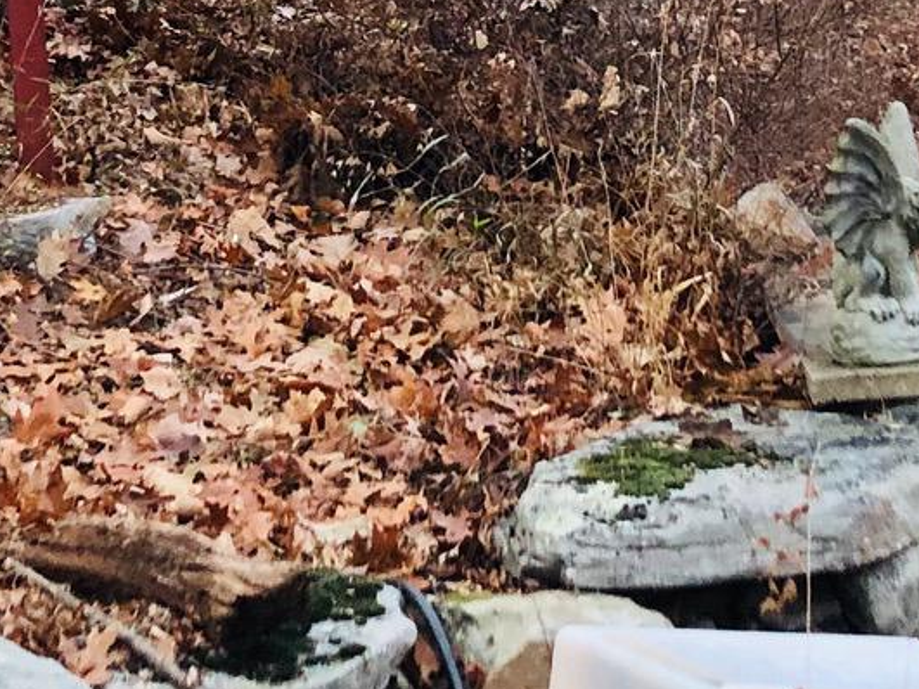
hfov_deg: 18.2
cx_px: 464
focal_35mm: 108
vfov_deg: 13.2
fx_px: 2867
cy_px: -242
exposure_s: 1/24
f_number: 1.8
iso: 40
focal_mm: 3.99
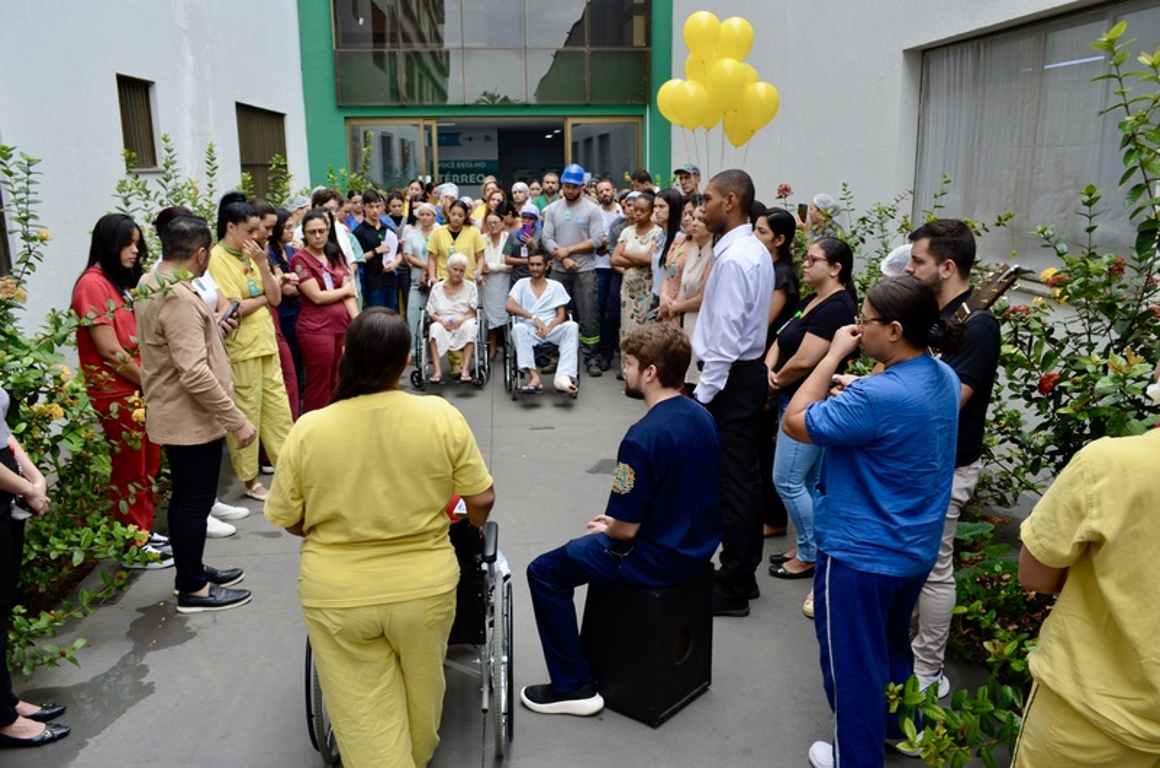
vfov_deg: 43.4
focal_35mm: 30
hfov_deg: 62.0
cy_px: 384
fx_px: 965
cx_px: 580
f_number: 5.6
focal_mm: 20
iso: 100
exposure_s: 1/60
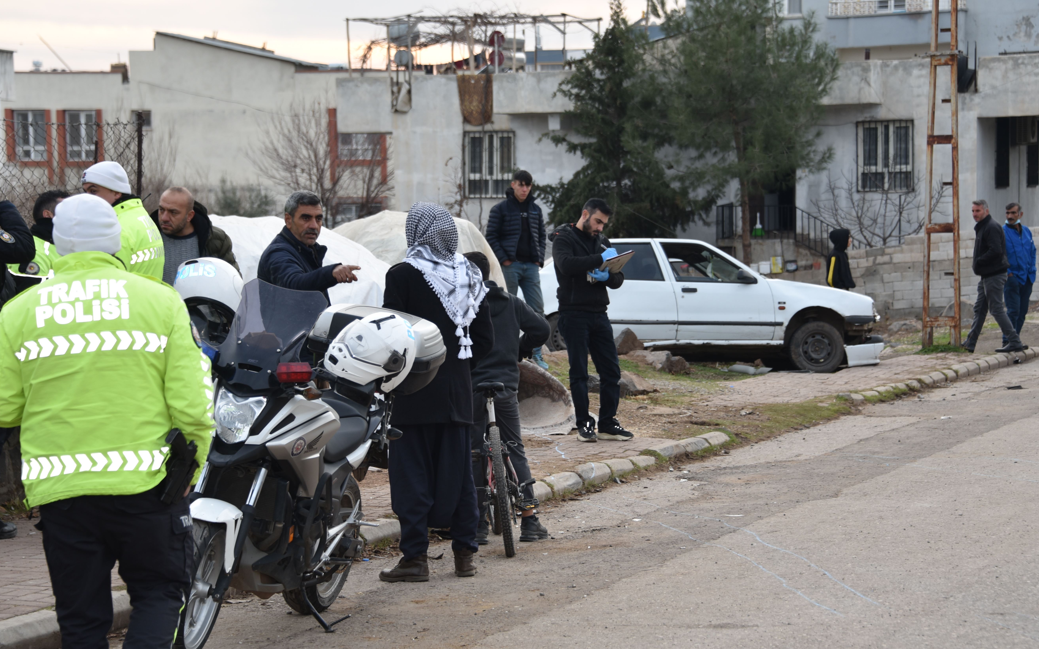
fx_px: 3030
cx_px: 524
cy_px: 357
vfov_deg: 12.2
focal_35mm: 107
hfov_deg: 19.5
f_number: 5.6
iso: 250
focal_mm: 92
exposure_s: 1/125
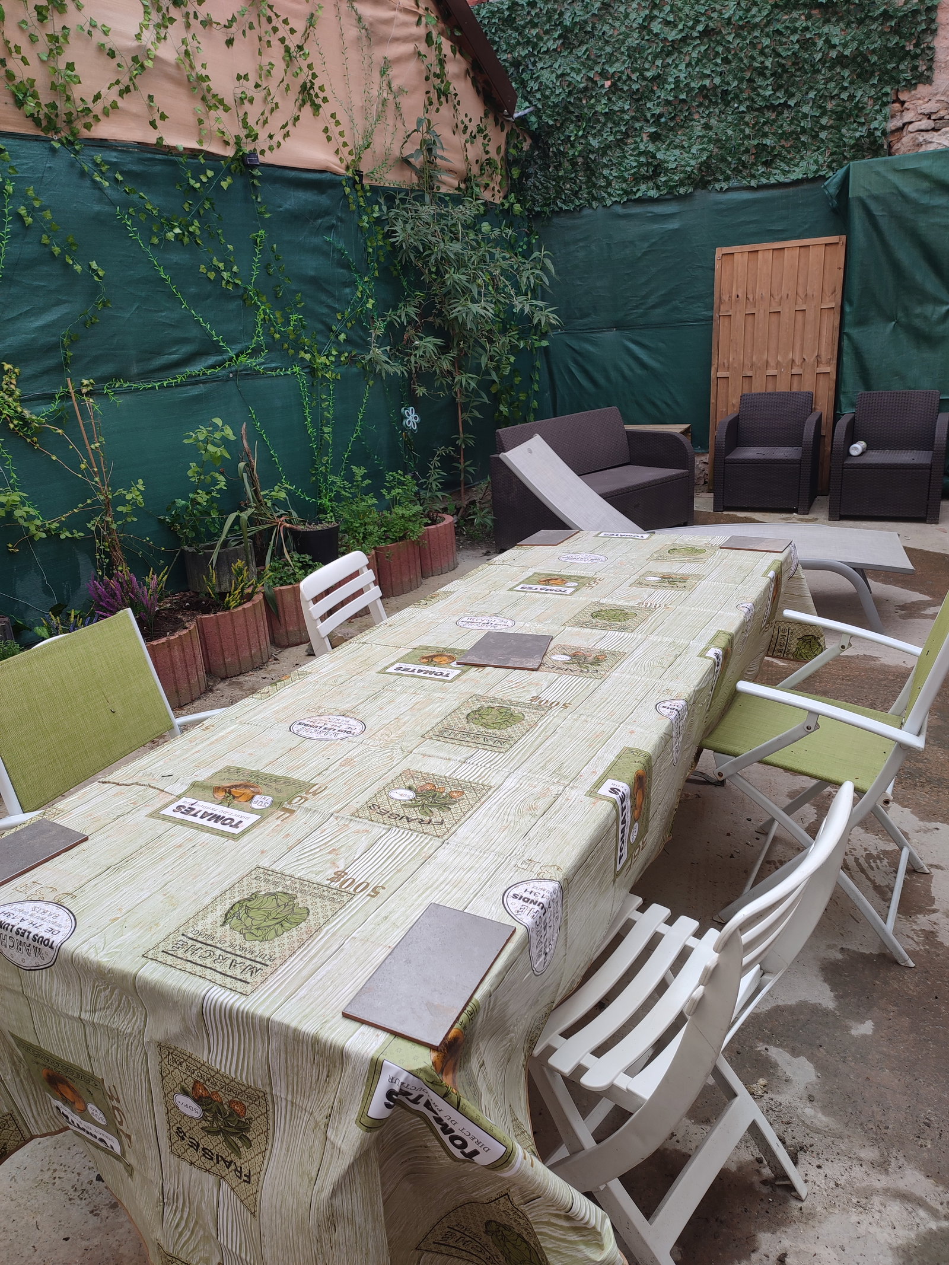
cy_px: 632
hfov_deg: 54.9
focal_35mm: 25
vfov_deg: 69.4
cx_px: 474
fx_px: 914
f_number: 1.9
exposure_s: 1/50
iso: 64
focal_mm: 6.04
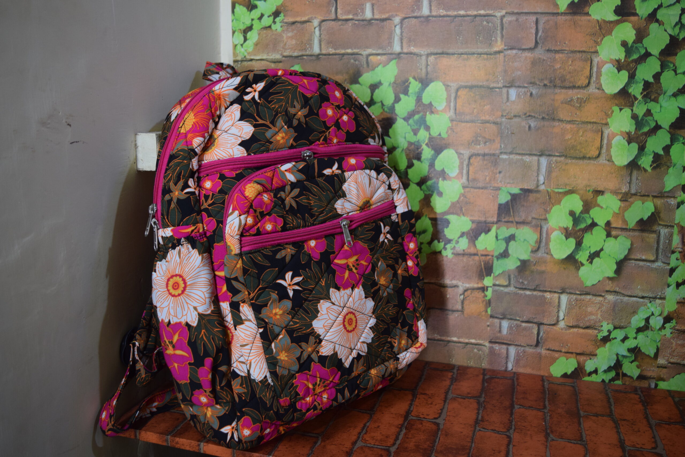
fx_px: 628
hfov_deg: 57.2
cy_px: 228
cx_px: 342
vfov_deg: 40.0
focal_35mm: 33
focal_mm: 22
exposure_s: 1/60
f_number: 4
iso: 720
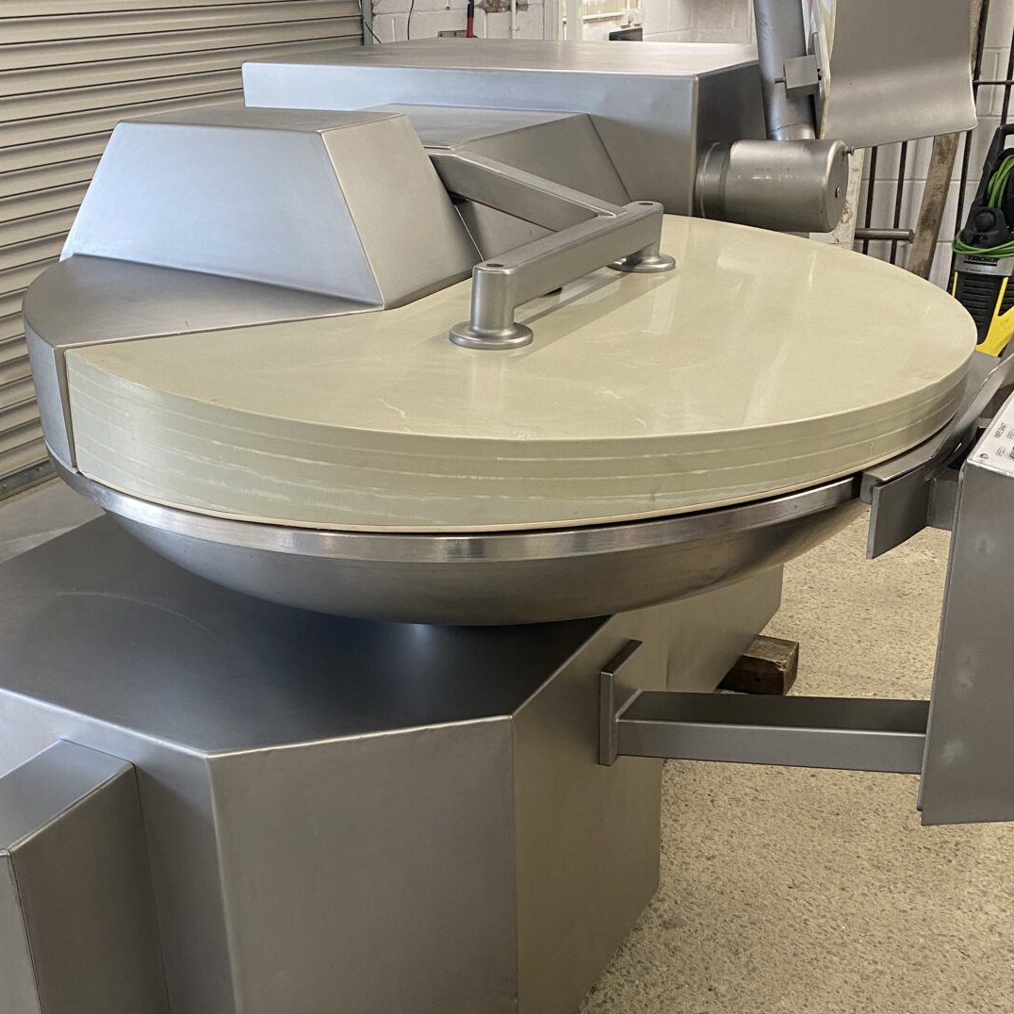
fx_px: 1359
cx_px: 381
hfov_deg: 40.6
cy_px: 660
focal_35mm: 41
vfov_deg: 40.5
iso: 80
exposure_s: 1/50
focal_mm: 4.25
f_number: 1.8
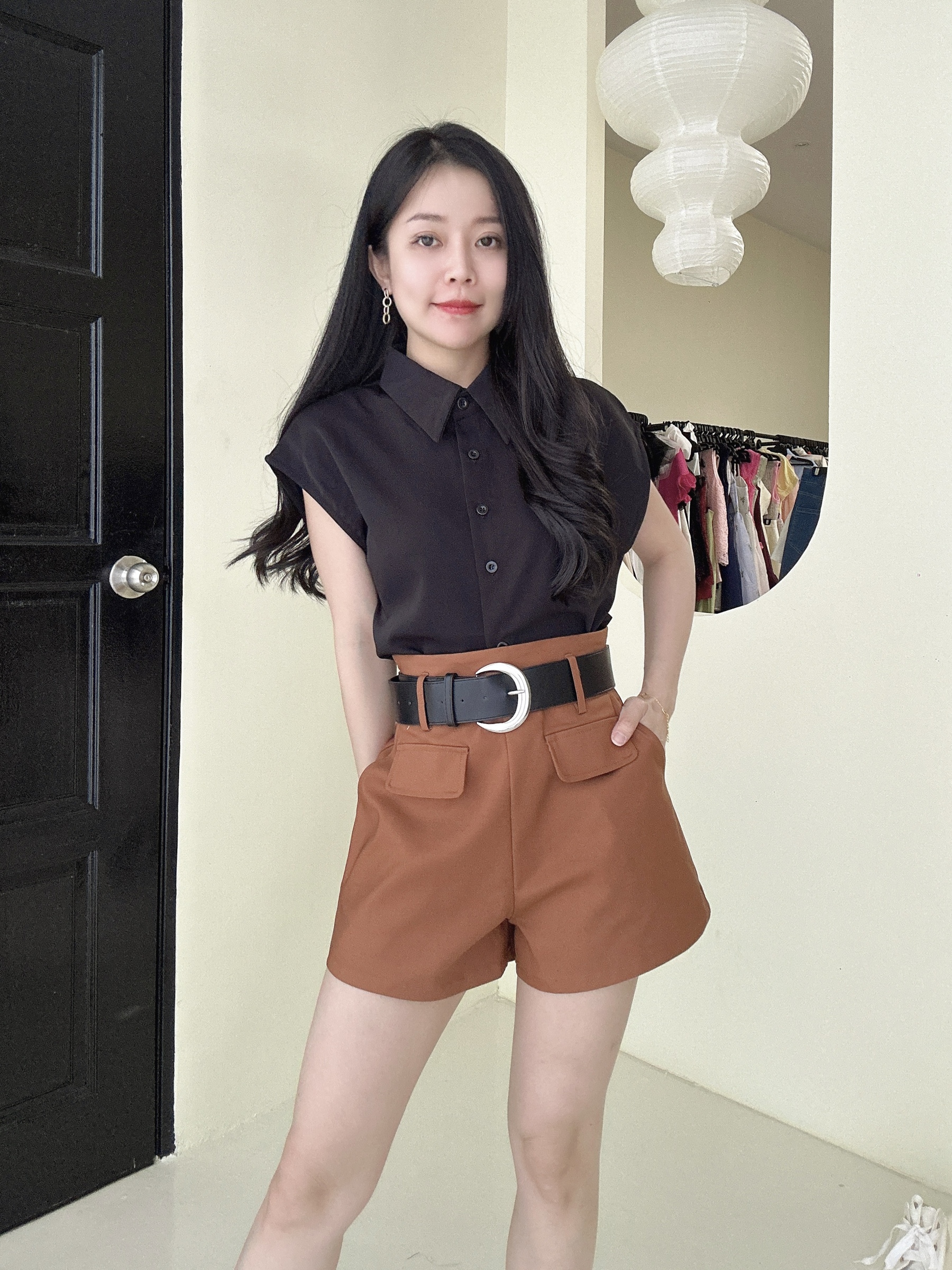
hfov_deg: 58.9
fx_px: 843
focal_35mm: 23
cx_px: 476
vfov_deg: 73.9
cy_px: 635
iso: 125
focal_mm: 2.69
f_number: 1.9
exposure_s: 1/60
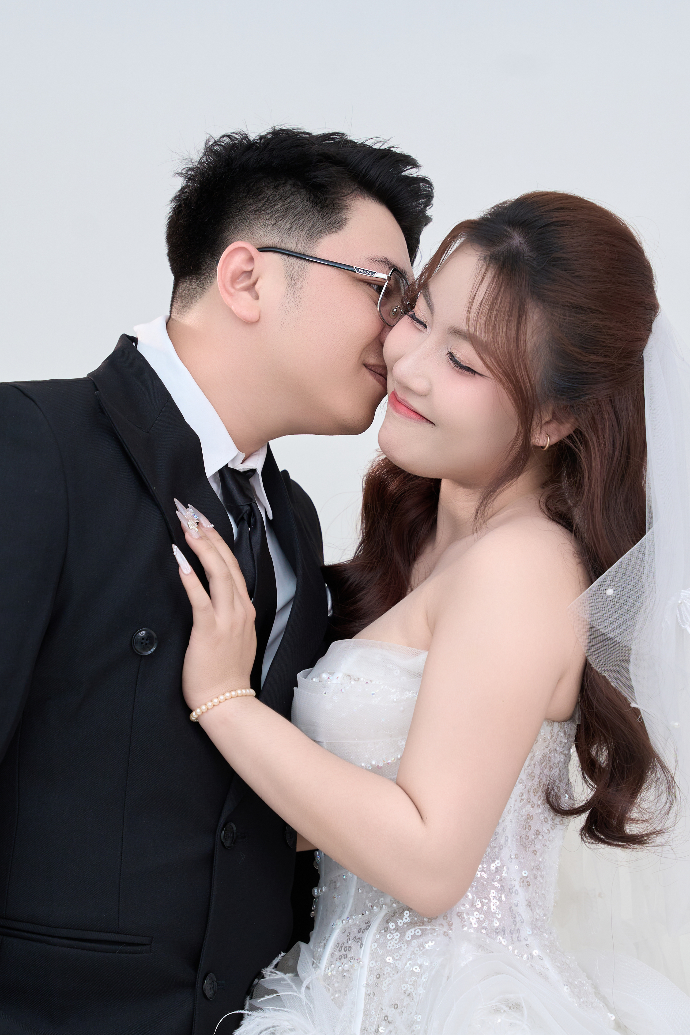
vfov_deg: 18.9
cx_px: 357
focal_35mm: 108
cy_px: 714
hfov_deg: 12.7
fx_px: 3105
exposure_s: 1/250
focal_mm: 70
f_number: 5
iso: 400
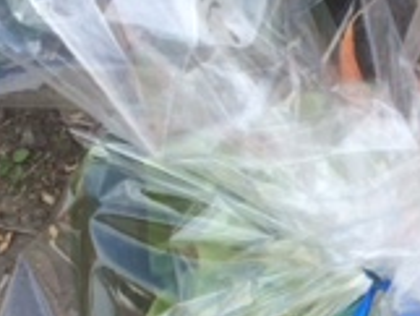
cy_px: 303
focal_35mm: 115
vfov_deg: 12.8
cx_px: 391
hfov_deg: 16.8
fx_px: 1396
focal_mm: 4.15
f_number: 2.2
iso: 32
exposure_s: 1/586
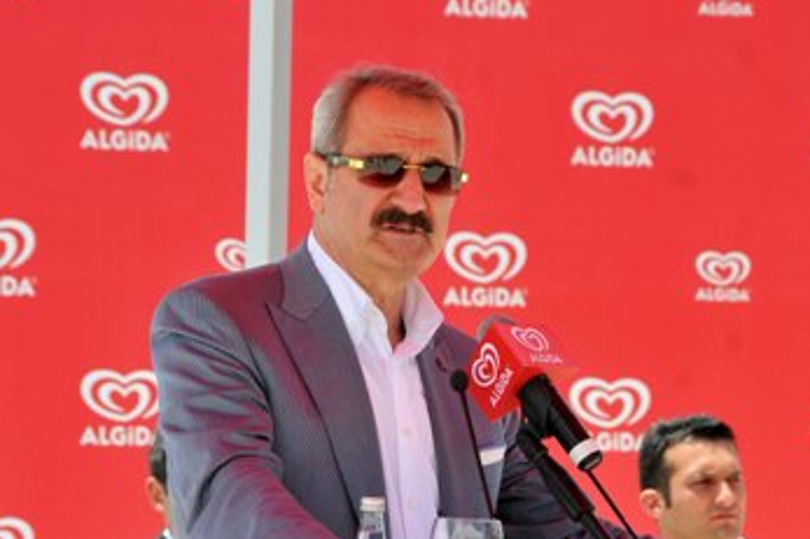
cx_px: 351
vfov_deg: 5.1
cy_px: 469
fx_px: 6094
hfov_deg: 7.6
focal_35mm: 271
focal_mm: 98
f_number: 10
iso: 320
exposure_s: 1/400
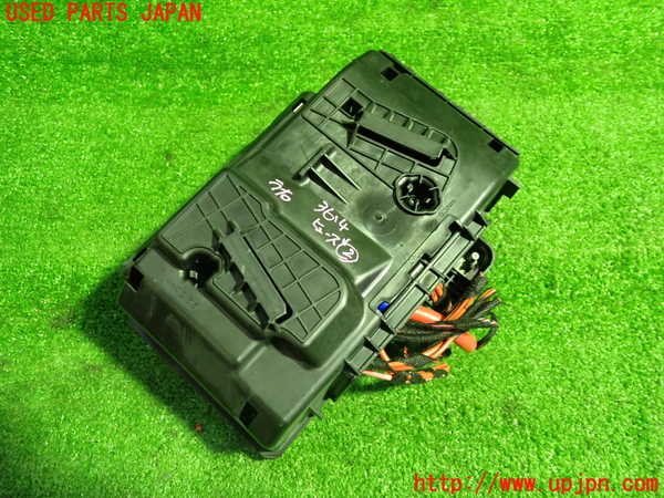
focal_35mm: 30
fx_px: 575
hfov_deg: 60.0
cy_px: 249
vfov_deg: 46.8
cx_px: 332
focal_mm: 5.4
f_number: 2.3
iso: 640
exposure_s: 1/30
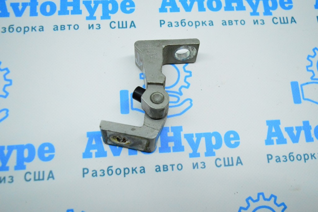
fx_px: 304
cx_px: 159
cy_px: 106
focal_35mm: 34
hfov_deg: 55.1
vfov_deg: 38.3
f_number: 4
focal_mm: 23
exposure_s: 1/1000
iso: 6400
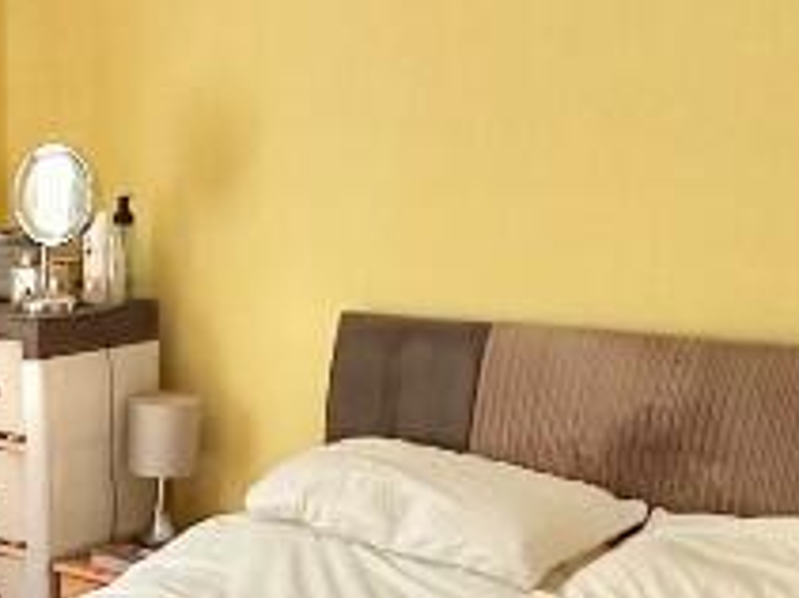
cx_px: 8
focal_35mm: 68
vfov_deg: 18.9
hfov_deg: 27.0
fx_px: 1569
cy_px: 905
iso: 320
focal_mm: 2.22
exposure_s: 1/66
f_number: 2.2
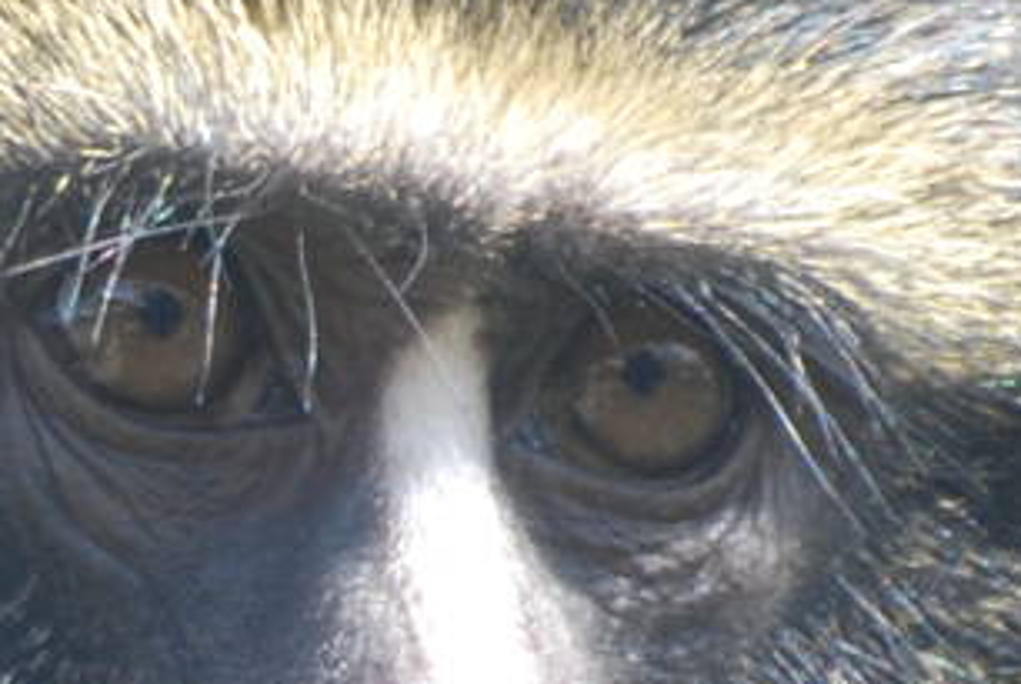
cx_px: 27
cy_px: 732
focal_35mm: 2352
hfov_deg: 0.9
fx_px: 66801
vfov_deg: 0.6
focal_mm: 300
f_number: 5.6
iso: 400
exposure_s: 1/125
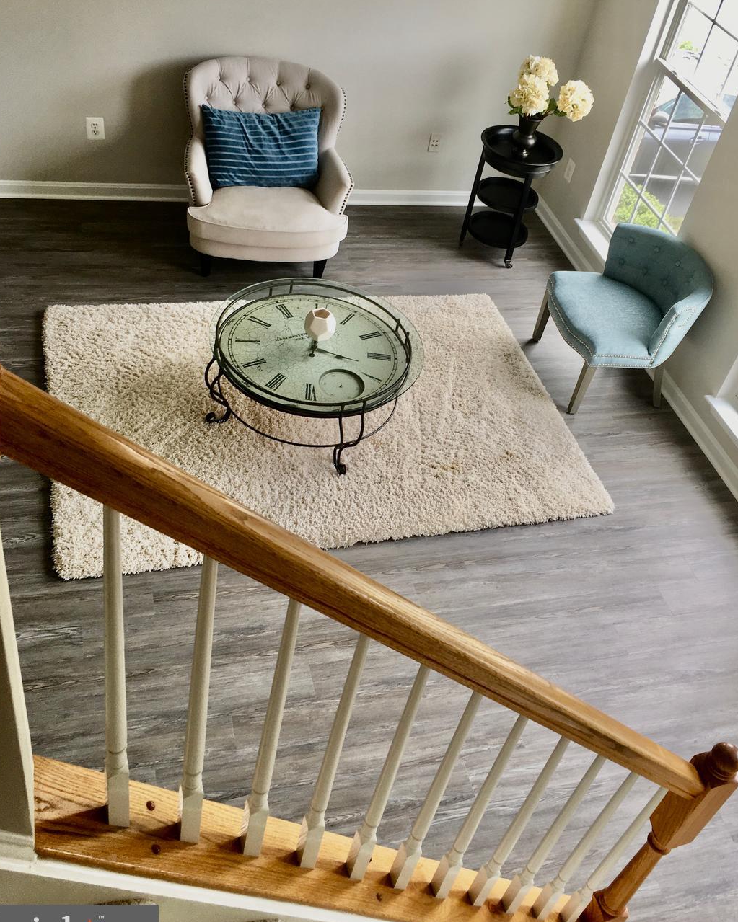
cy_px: 410
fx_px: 928
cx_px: 394
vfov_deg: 52.7
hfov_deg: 43.3
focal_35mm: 34
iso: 25
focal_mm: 4.15
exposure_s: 1/40
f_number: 2.2
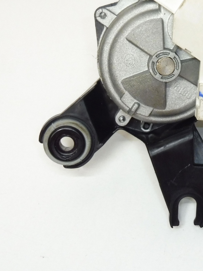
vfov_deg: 25.2
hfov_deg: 18.3
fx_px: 602
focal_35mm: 77
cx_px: 235
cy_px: 89
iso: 200
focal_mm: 5.4
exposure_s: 1/60
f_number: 3.5
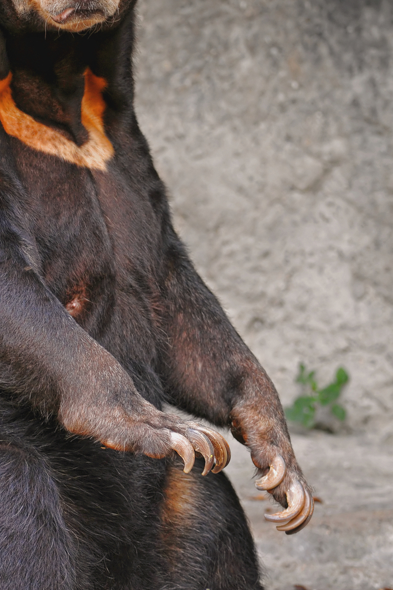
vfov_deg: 4.5
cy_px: 258
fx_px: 7485
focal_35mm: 457
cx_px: 105
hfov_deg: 3.0
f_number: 4
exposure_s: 1/125
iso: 500
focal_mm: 200
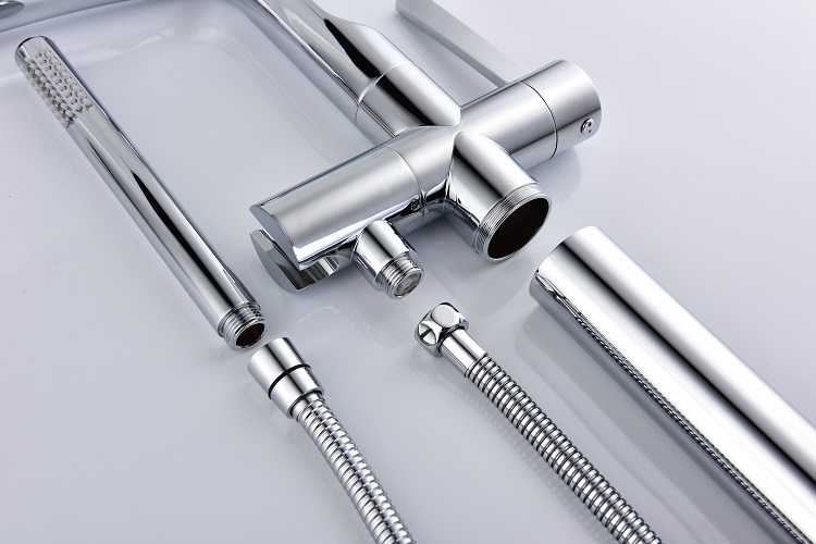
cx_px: 408
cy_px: 272
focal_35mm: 48
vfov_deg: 28.1
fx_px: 1088
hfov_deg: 41.1
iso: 64
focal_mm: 48
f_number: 11
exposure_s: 1/125
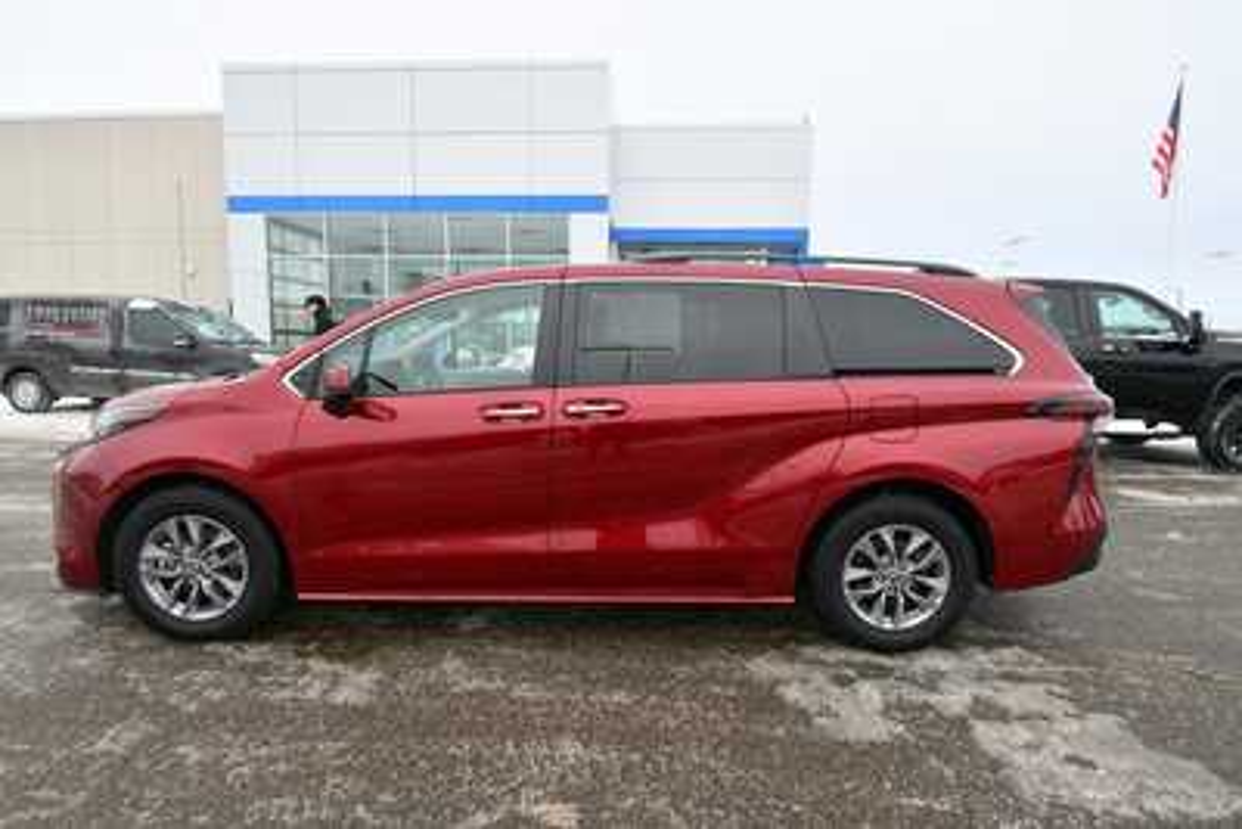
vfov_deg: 64.6
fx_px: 656
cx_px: 621
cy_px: 414
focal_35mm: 19
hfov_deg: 86.9
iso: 200
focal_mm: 13
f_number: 7.1
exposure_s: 1/250
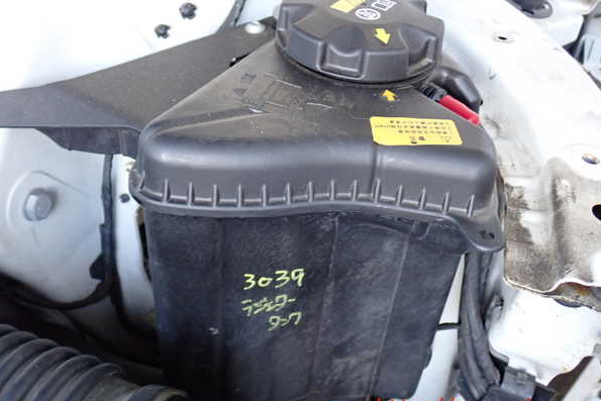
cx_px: 302
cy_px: 194
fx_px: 718
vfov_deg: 31.2
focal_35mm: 43
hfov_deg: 45.4
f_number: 2.8
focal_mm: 7.31
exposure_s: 1/40
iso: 400
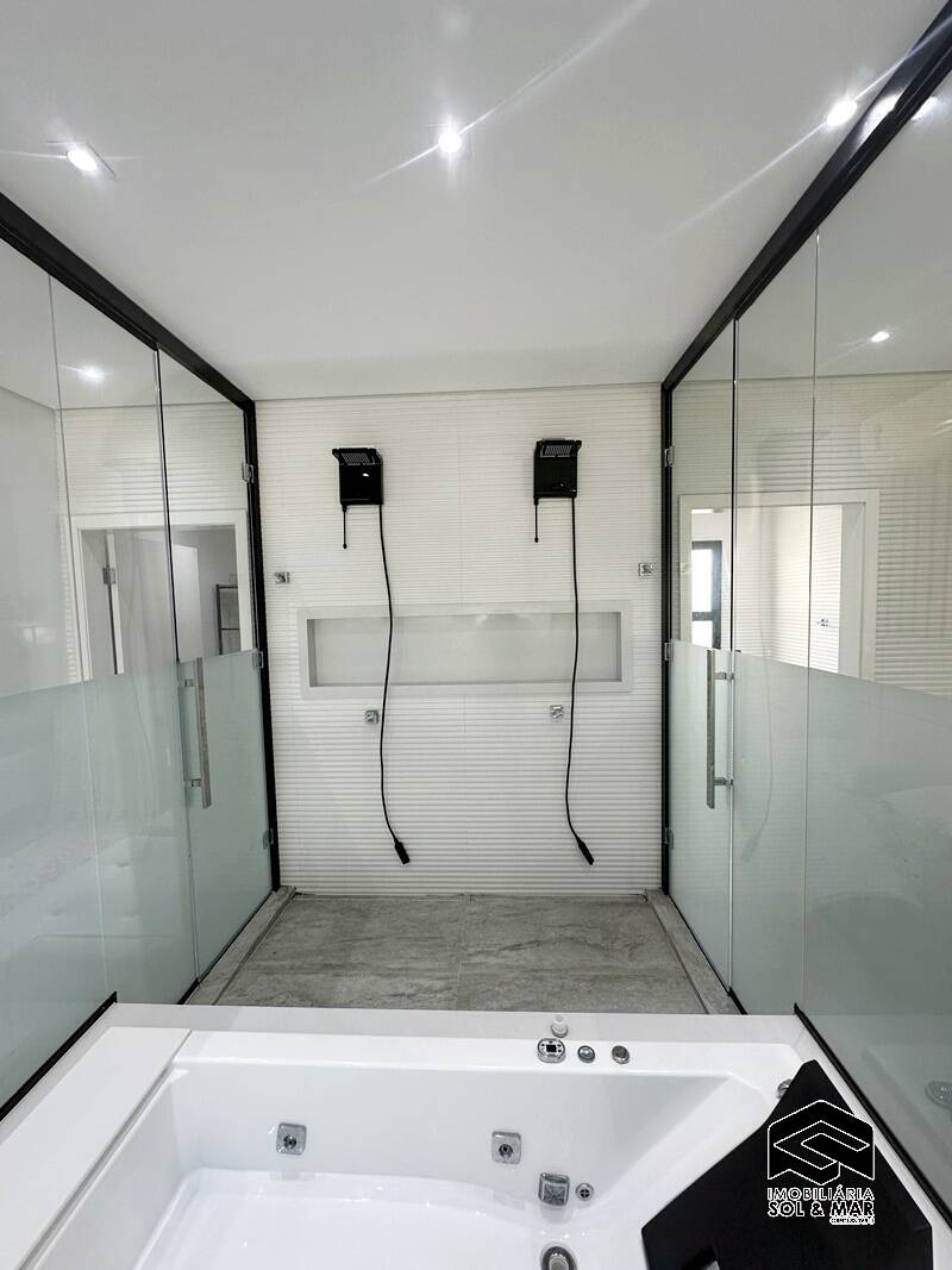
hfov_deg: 85.7
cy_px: 635
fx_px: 513
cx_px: 476
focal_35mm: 14
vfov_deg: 102.1
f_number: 2.2
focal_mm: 2.22
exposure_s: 1/120
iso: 160
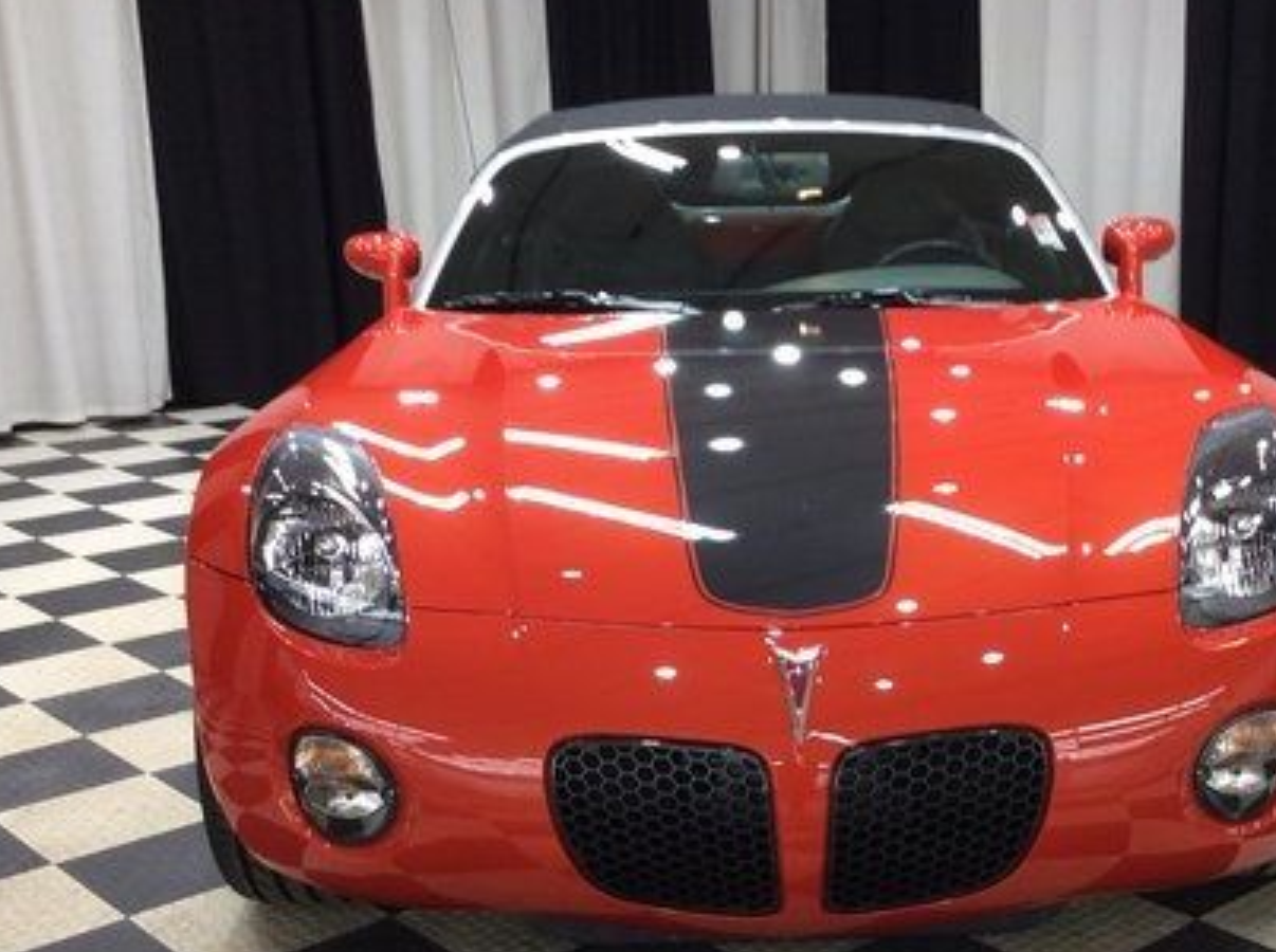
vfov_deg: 28.3
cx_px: 778
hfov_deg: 37.4
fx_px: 1877
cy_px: 616
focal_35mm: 51
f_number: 2.4
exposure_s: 1/24
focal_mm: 3.3
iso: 50
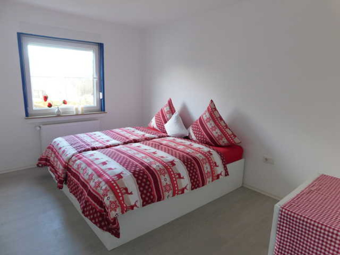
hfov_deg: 73.9
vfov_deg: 58.9
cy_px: 128
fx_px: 226
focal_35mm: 23
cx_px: 170
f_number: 3
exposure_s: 1/30
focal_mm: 4
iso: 160
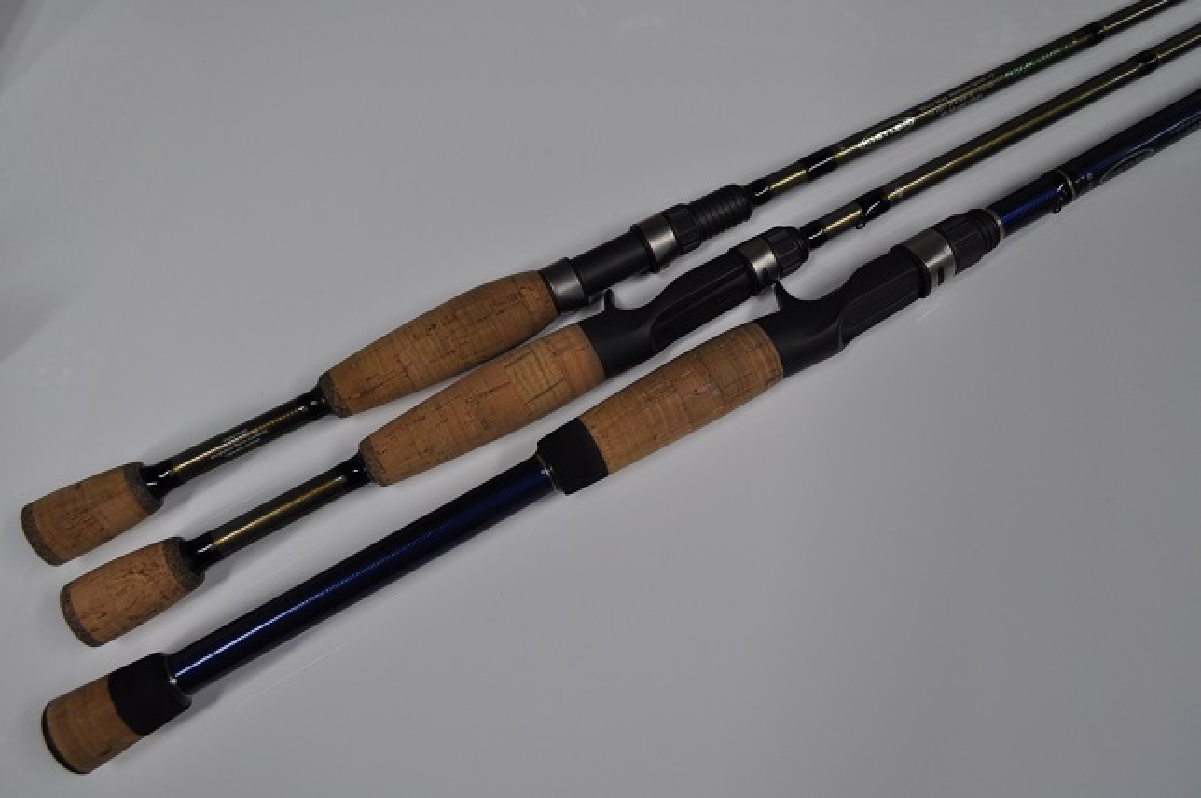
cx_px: 600
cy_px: 399
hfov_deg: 67.4
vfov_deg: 47.8
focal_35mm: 27
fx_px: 900
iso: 400
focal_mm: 18
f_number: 5
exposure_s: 1/100
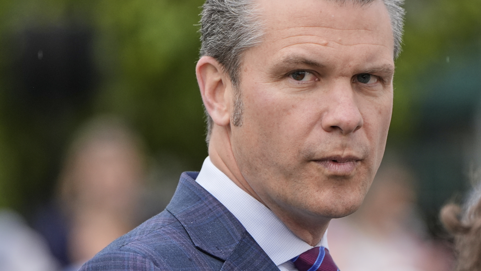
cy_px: 175
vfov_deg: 2.3
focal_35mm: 538
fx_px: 6862
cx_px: 314
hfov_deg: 4.0
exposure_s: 1/640
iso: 1000
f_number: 5.6
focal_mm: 312
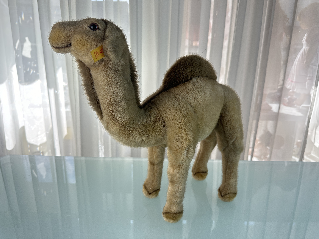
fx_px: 221
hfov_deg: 71.6
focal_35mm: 24
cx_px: 160
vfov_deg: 56.8
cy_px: 120
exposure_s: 1/486
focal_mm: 6.86
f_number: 1.78
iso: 80
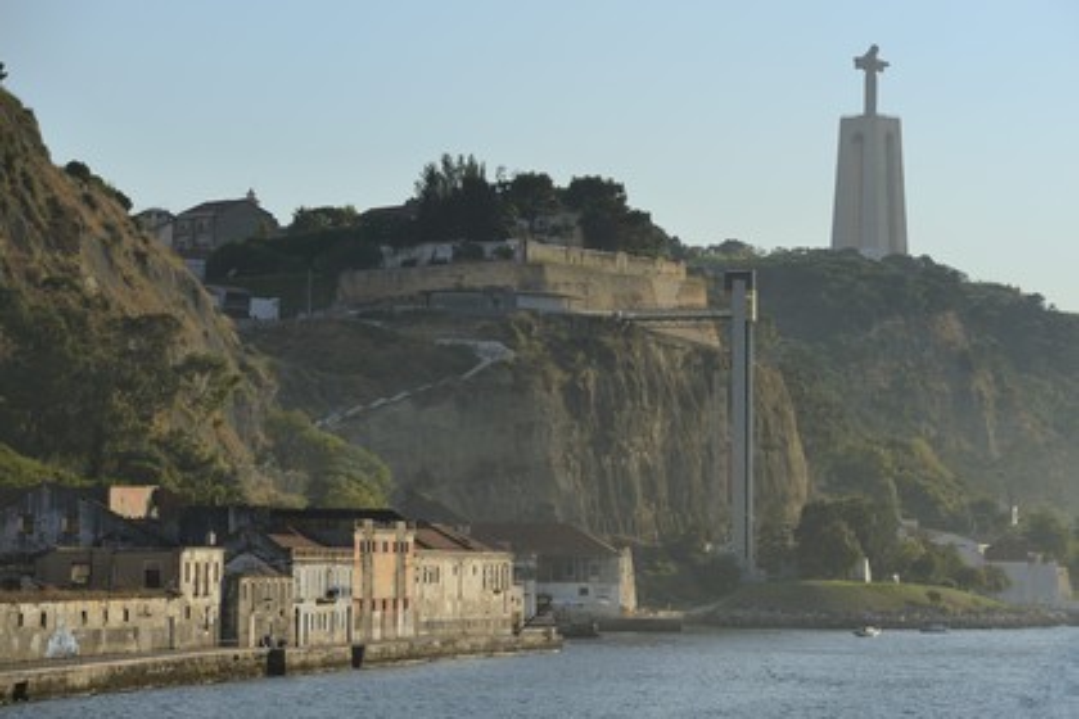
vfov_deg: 8.6
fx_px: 4795
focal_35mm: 160
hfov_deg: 12.8
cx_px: 540
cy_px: 360
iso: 100
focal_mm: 160
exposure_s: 1/400
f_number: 8
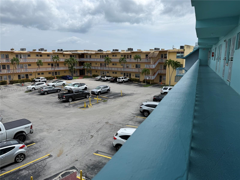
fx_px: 166
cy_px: 90
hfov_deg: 71.6
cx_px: 120
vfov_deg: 56.8
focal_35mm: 24
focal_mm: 6.76
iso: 80
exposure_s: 1/6711
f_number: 1.78
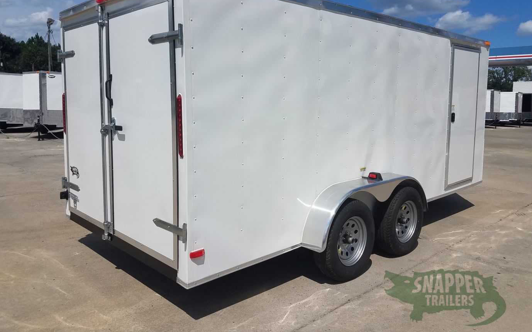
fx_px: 406
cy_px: 131
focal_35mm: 28
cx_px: 264
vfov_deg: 44.3
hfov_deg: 66.5
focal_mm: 4.2
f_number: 1.7
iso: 40
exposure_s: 1/5696
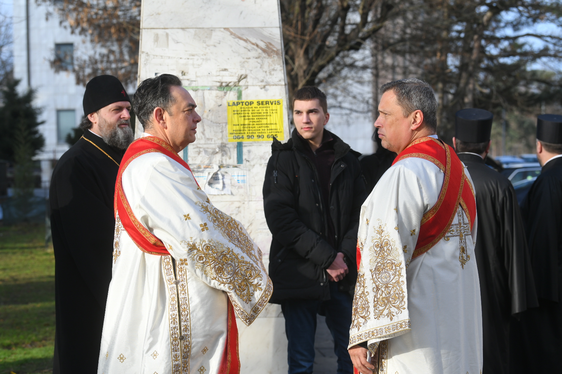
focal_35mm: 86
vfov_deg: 15.9
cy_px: 187
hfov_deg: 23.6
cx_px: 281
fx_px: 1342
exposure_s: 1/640
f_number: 5.6
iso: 400
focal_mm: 86
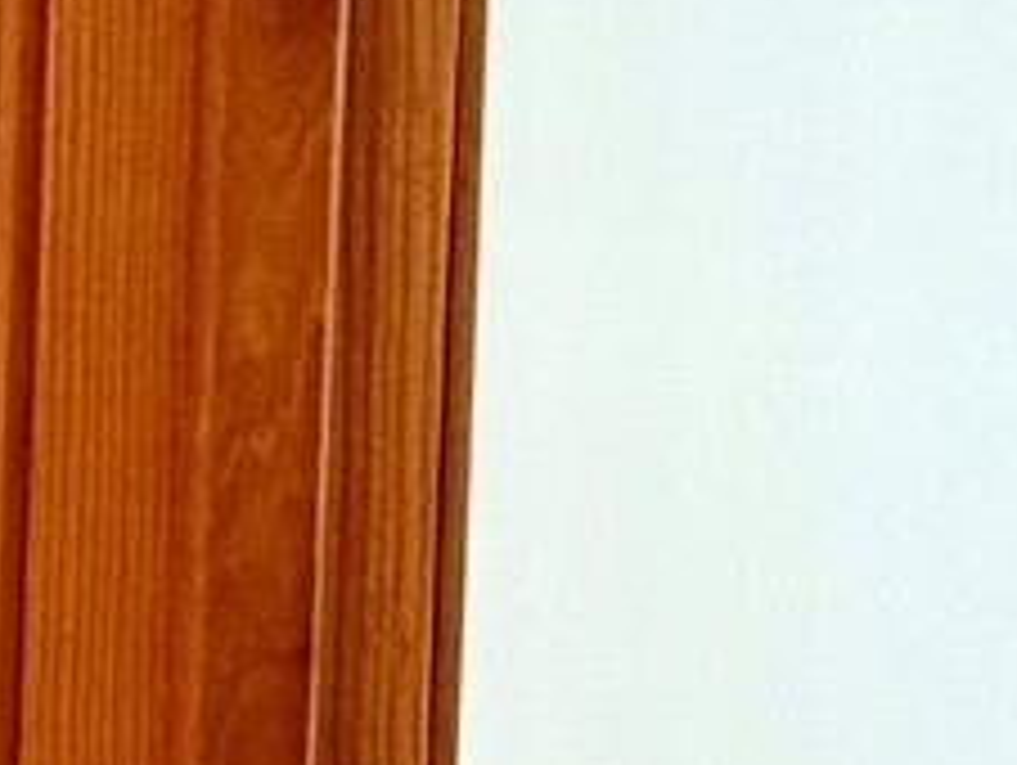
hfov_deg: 10.2
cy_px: 1152
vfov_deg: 14.0
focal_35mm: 99
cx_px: -2367
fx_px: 2912
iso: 250
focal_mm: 2.22
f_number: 2.2
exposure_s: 1/120
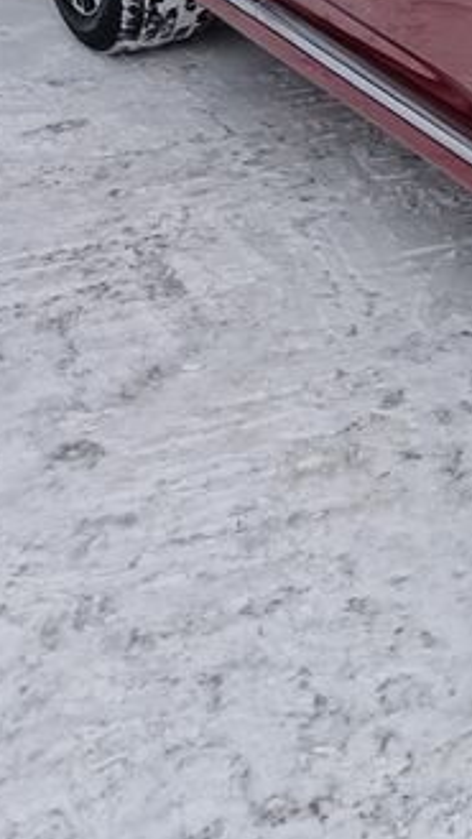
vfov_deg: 25.0
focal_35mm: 78
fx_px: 1736
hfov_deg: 13.0
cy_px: -120
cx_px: 1003
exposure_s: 1/180
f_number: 1.8
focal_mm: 5.4
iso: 50
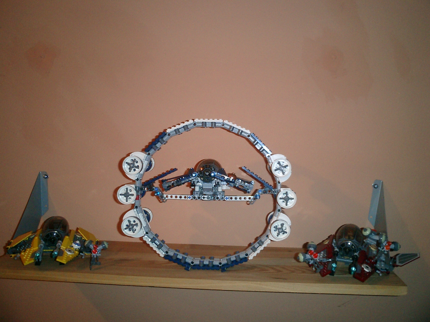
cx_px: 215
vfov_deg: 39.7
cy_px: 161
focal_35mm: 36
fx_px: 447
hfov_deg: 51.4
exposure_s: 1/30
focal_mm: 7.5
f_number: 3.2
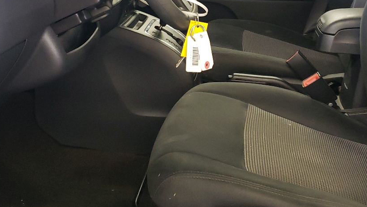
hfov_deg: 37.7
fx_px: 535
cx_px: 215
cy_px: 42
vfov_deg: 21.6
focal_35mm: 55
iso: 267
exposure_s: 1/40
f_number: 1.5
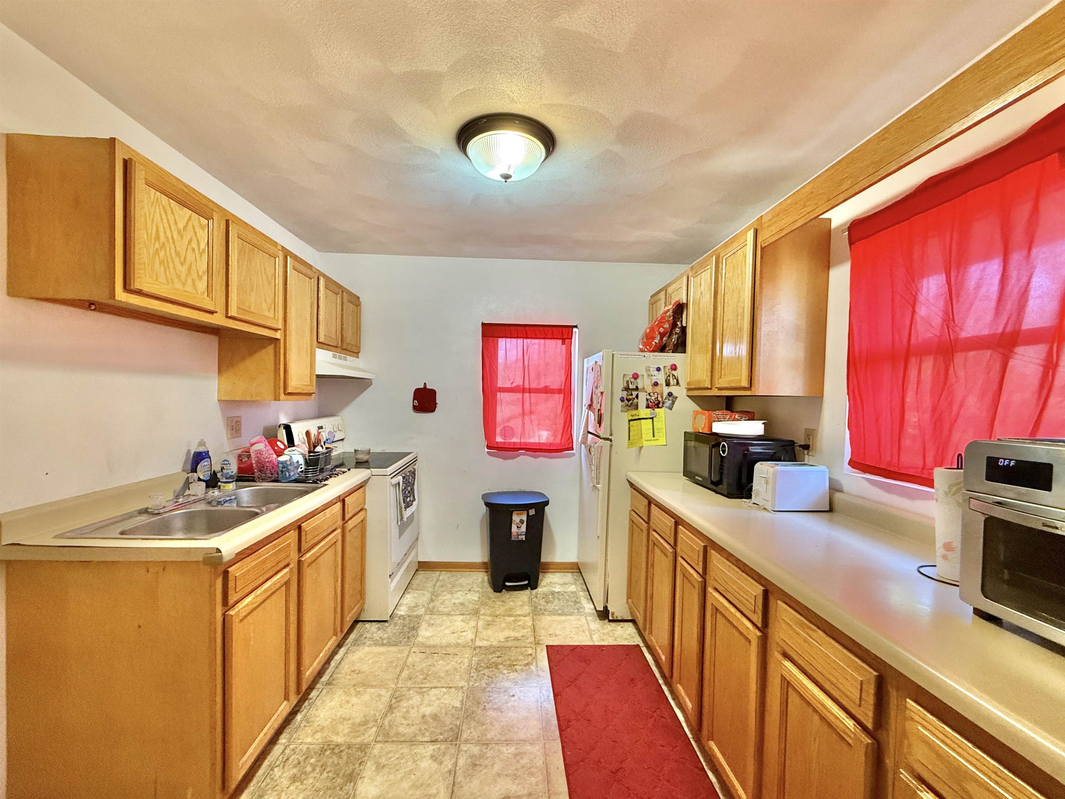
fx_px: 431
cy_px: 400
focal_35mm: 14
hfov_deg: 102.1
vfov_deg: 85.7
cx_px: 532
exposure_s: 1/60
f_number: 2.2
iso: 400
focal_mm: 2.22
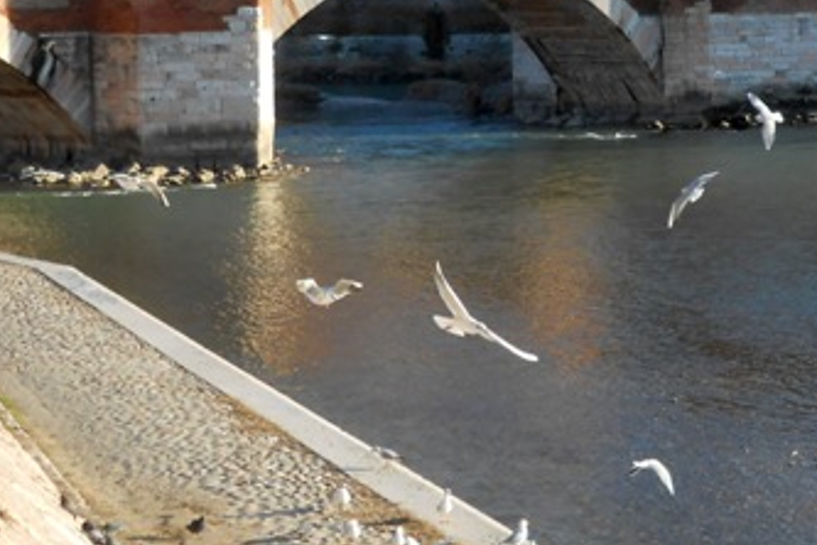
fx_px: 2156
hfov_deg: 21.1
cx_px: 697
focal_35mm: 95
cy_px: -7
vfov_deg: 14.2
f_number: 4.2
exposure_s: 1/320
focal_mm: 6.8
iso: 80
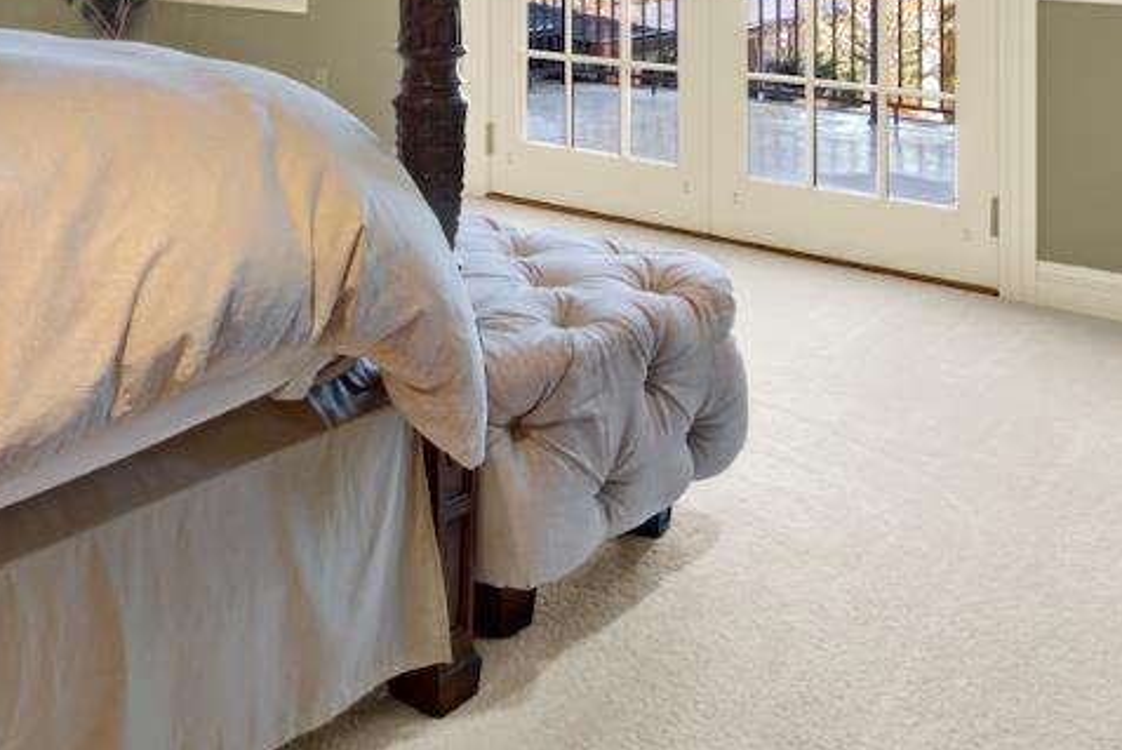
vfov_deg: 27.2
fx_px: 1373
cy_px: -136
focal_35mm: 44
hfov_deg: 43.0
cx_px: 278
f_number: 14
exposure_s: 1/6
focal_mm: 14
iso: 100
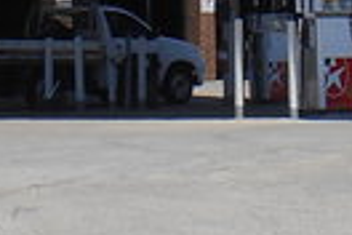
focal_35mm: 275
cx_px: 245
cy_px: -179
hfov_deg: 7.5
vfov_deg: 4.9
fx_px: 2689
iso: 80
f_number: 3.7
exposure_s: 1/1000
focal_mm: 6.3
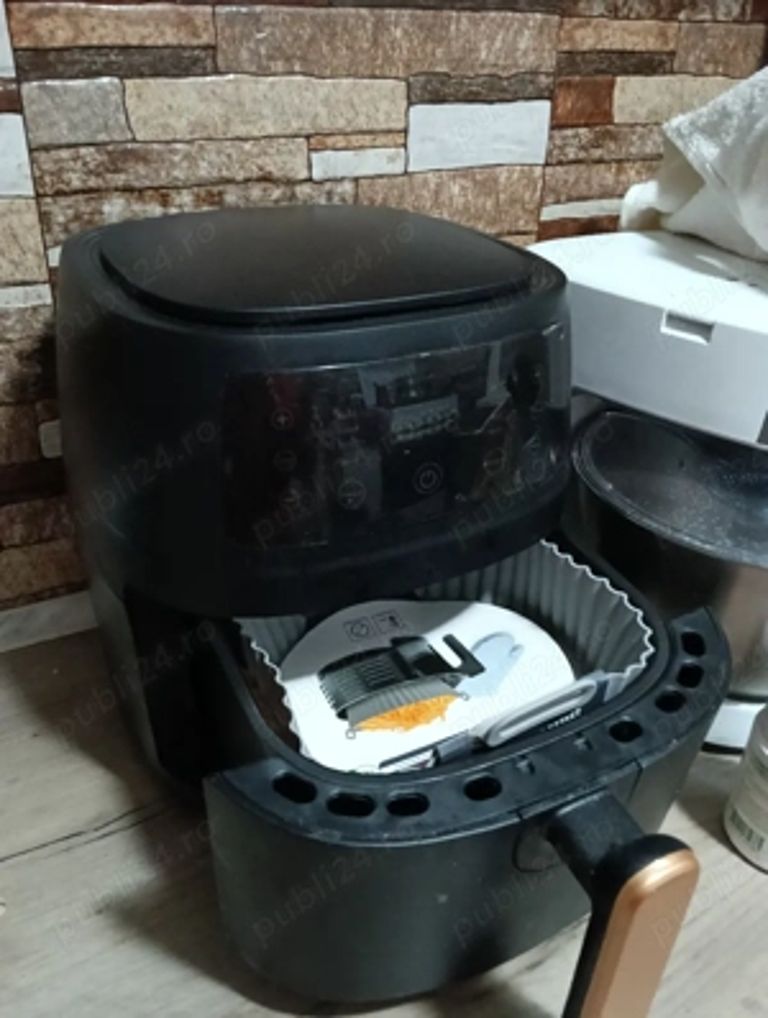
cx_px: 384
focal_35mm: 27
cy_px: 509
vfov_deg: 65.2
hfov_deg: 51.5
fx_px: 796
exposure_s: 1/14.3
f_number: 1.8
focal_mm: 3.98
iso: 1250
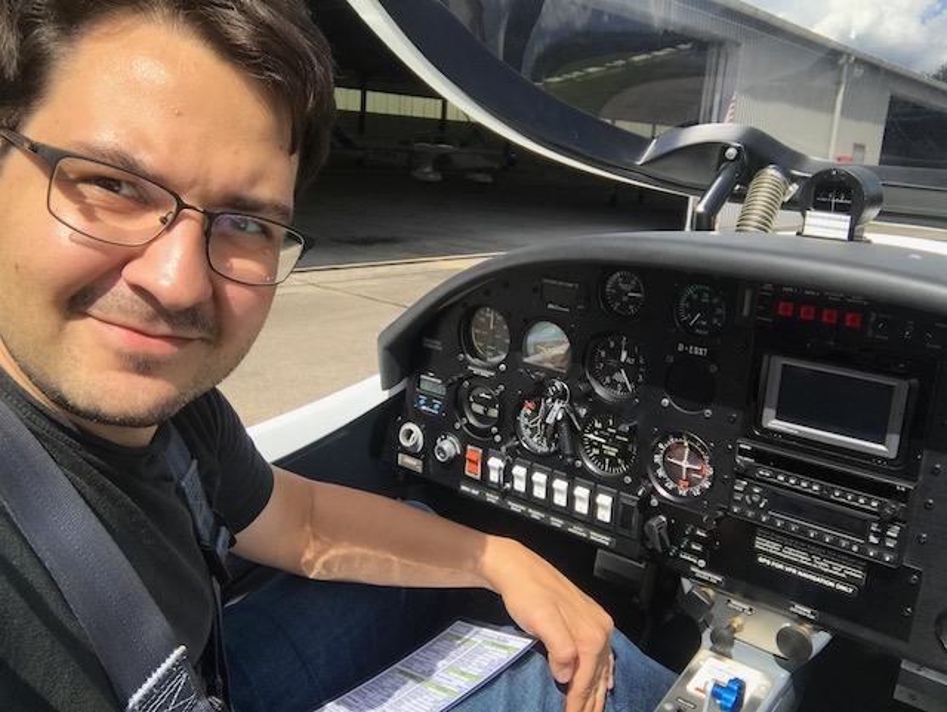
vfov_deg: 44.2
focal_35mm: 32
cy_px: 356
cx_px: 474
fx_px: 876
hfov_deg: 56.8
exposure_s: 1/1431
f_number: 2.2
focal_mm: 2.87
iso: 25
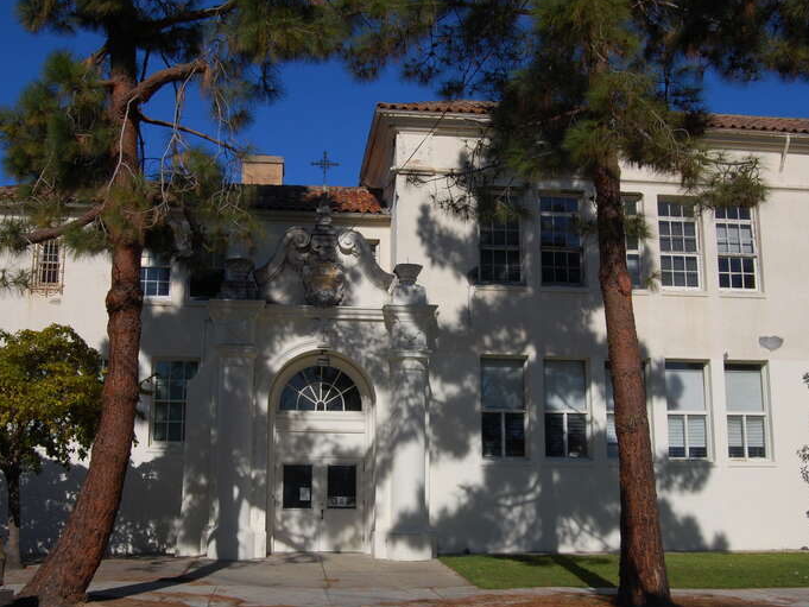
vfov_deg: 32.9
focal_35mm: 44
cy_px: 312
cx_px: 399
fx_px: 1028
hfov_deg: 42.9
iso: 200
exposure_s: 1/250
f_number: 16
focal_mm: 26
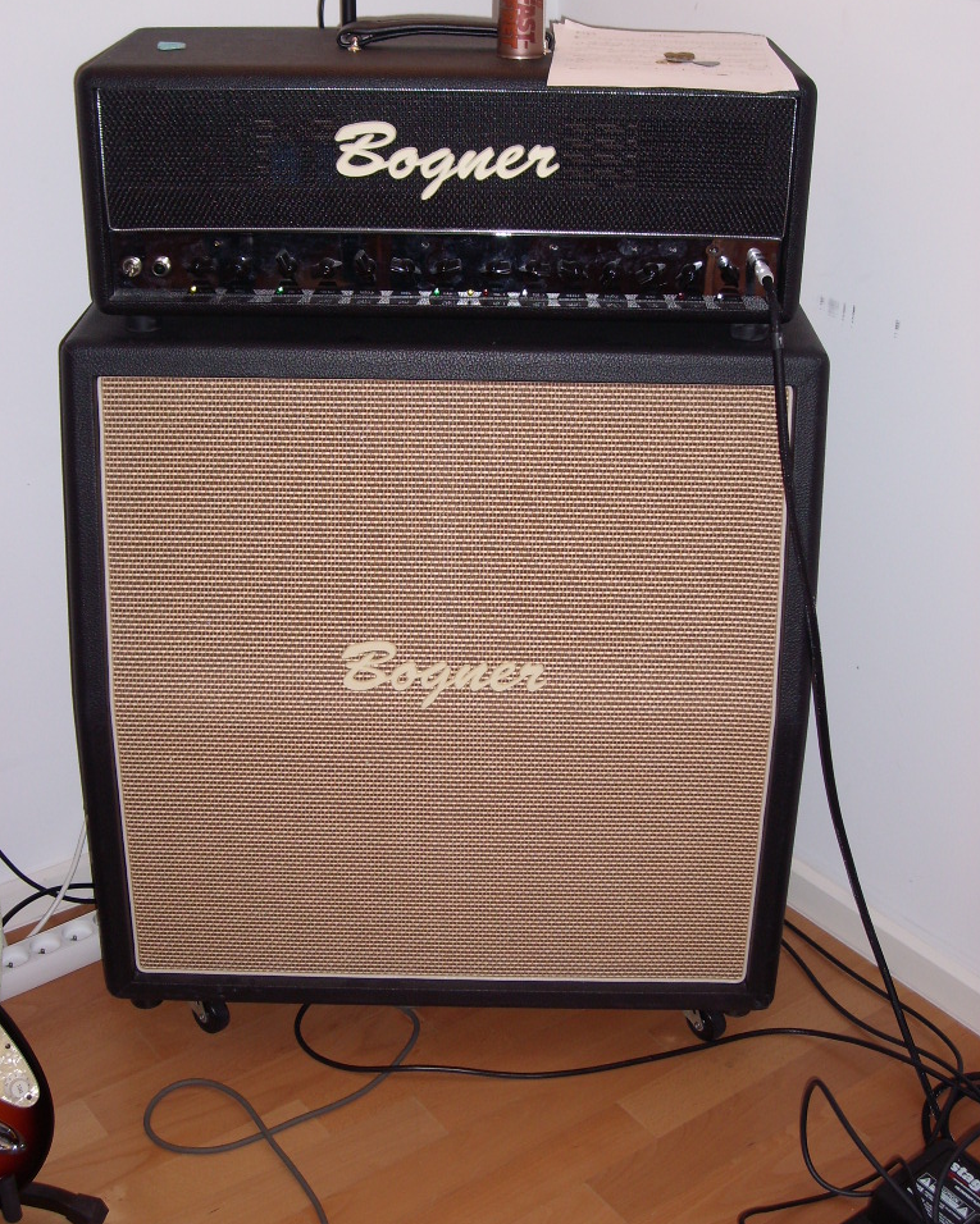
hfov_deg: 32.8
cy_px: 577
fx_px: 1667
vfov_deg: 40.3
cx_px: 489
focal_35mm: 46
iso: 50
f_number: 3.1
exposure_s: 1/60
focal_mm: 7.43
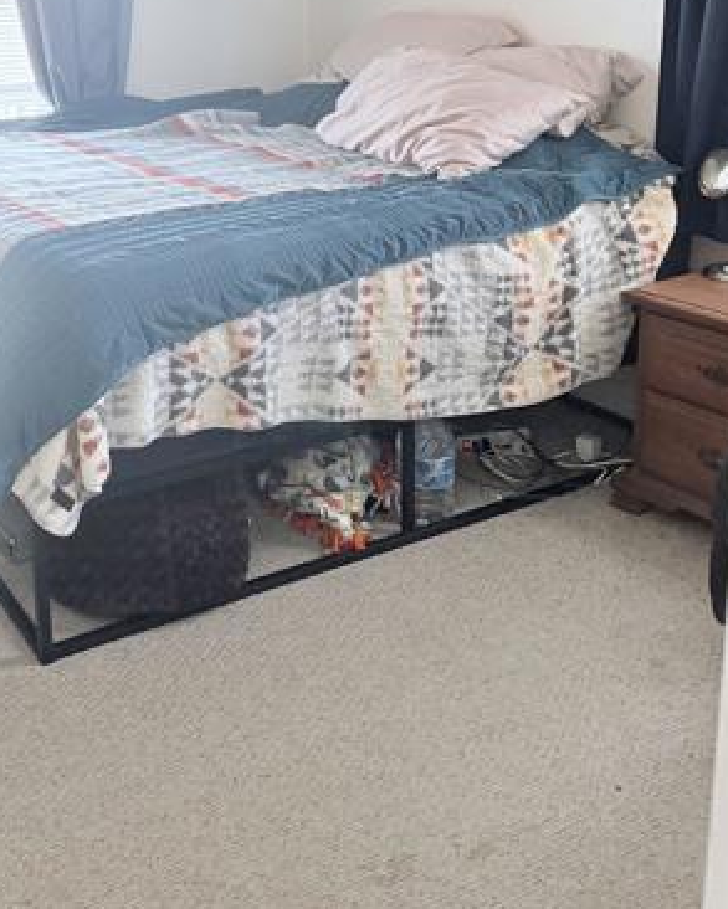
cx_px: 144
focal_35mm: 41
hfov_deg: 35.3
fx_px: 1104
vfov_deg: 42.4
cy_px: 161
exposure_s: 1/60
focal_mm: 6.76
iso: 400
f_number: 1.78
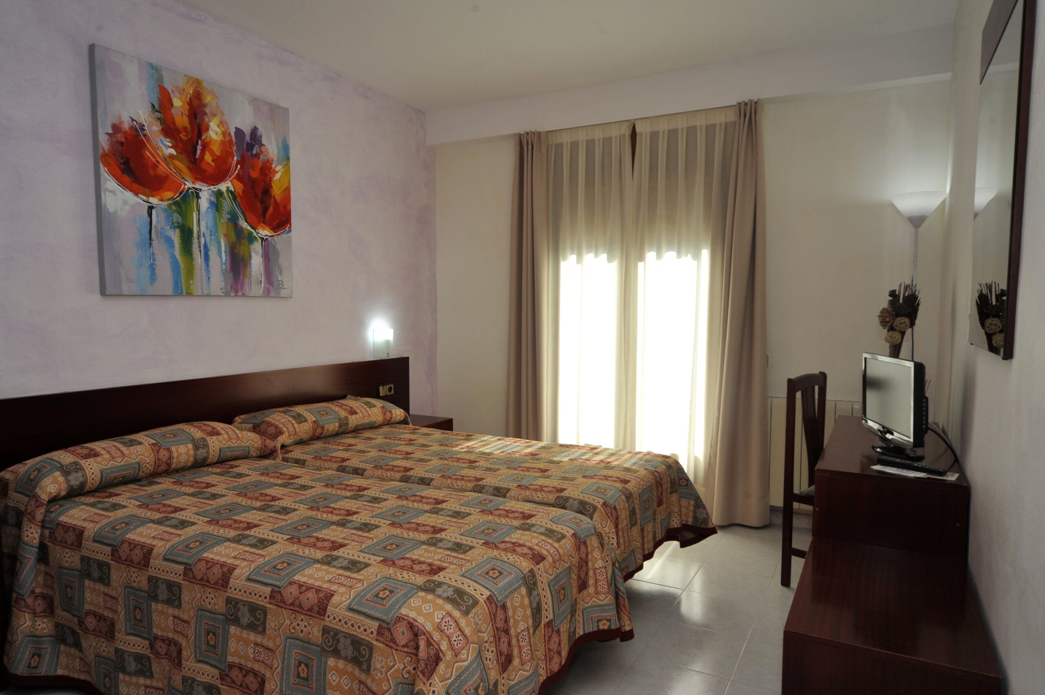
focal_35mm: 24
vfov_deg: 53.1
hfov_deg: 73.8
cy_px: 348
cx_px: 522
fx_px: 696
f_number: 8
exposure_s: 1/500
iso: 800
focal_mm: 24
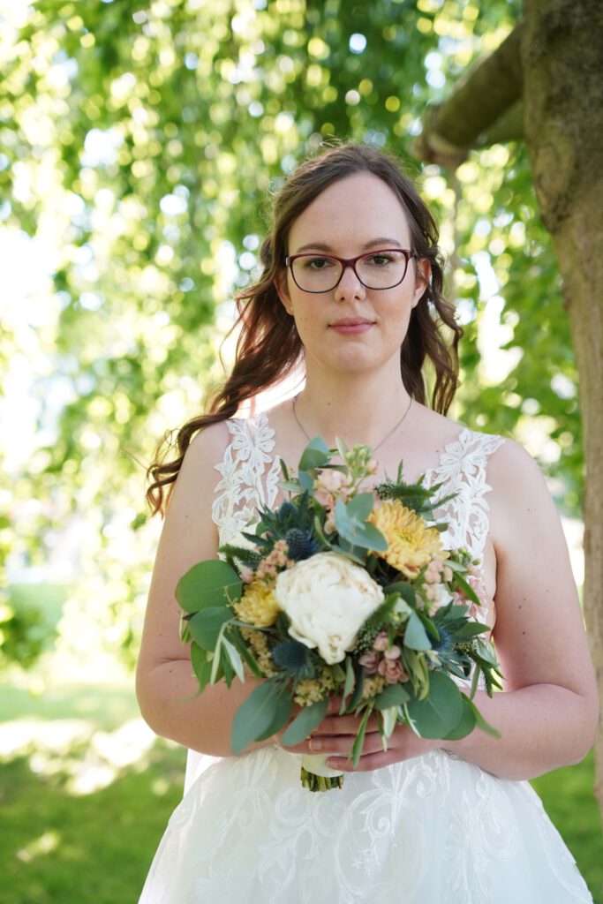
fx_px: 1542
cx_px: 302
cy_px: 452
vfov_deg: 32.7
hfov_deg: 22.1
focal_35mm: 61
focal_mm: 61.4
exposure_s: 1/80
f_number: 3.5
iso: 400
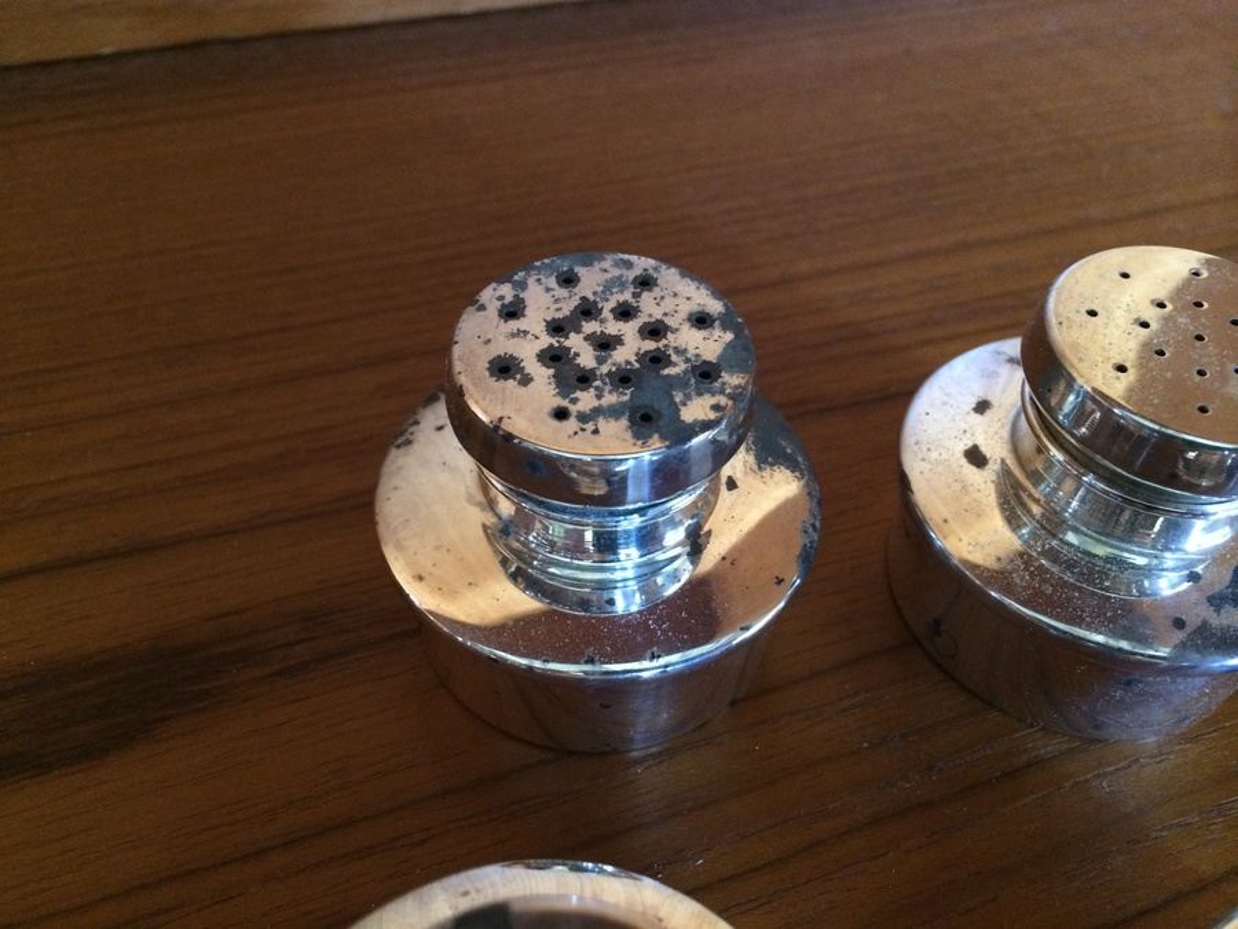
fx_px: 1073
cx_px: 619
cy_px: 464
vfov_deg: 46.8
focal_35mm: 30
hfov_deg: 60.0
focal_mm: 4.12
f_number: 2.2
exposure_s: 1/17
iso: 320
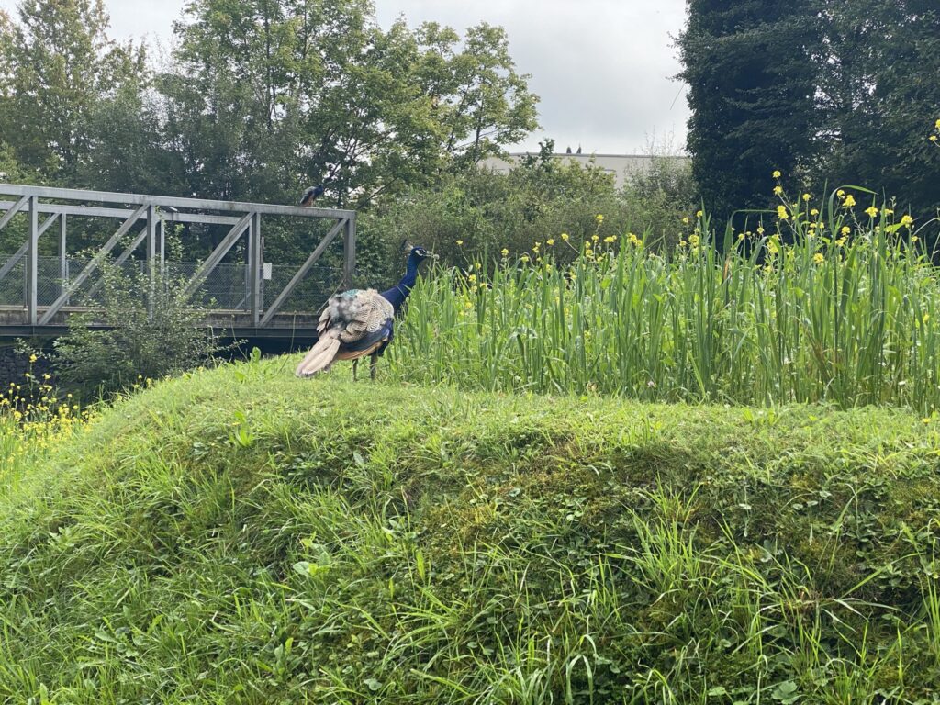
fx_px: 1412
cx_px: 470
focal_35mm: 52
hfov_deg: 36.8
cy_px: 352
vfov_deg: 28.0
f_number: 2
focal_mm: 6
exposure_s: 1/749
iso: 20
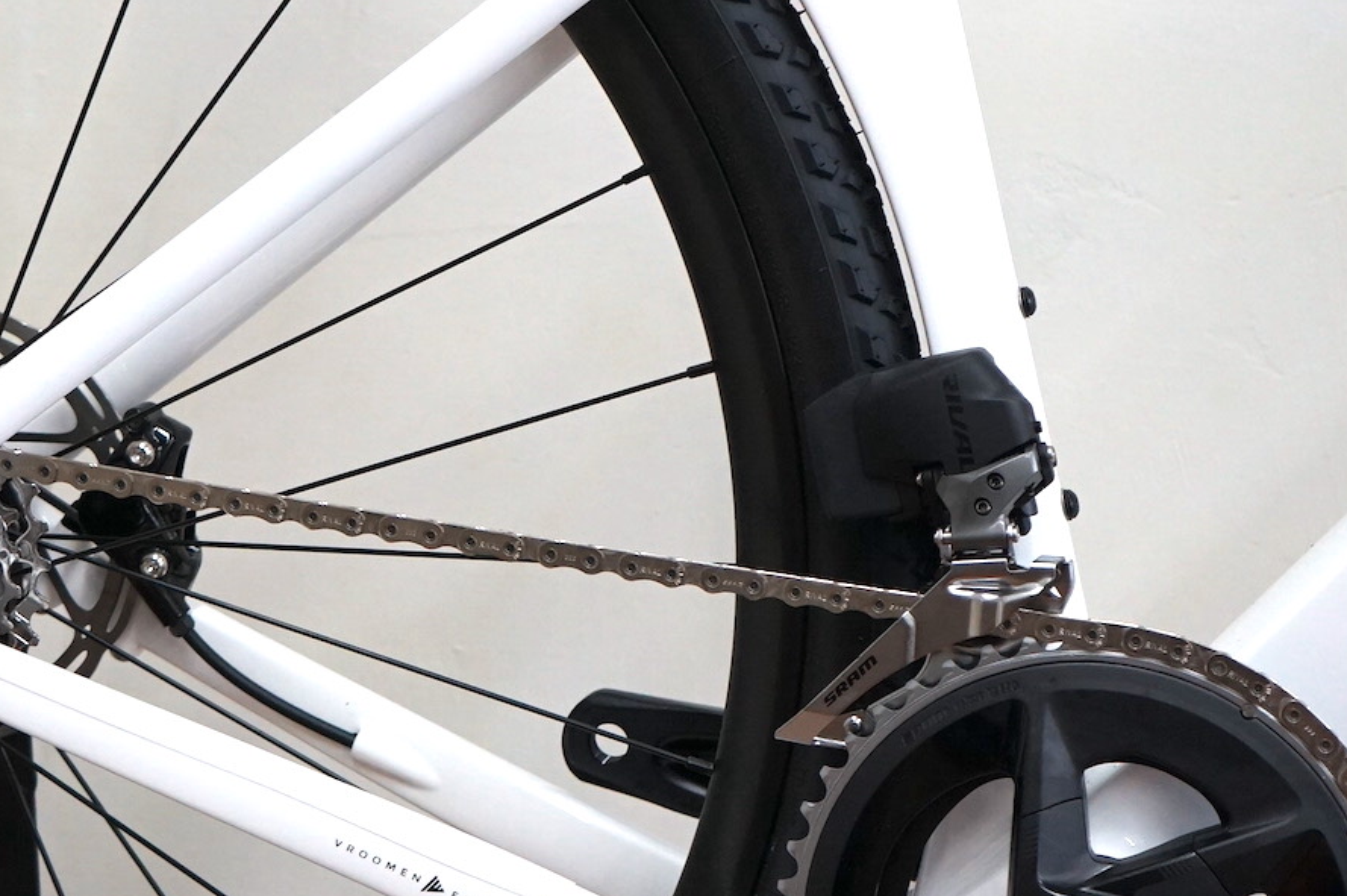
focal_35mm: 85
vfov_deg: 16.0
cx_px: 627
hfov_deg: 23.9
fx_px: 3177
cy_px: 352
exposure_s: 1/160
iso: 1250
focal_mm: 36
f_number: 4
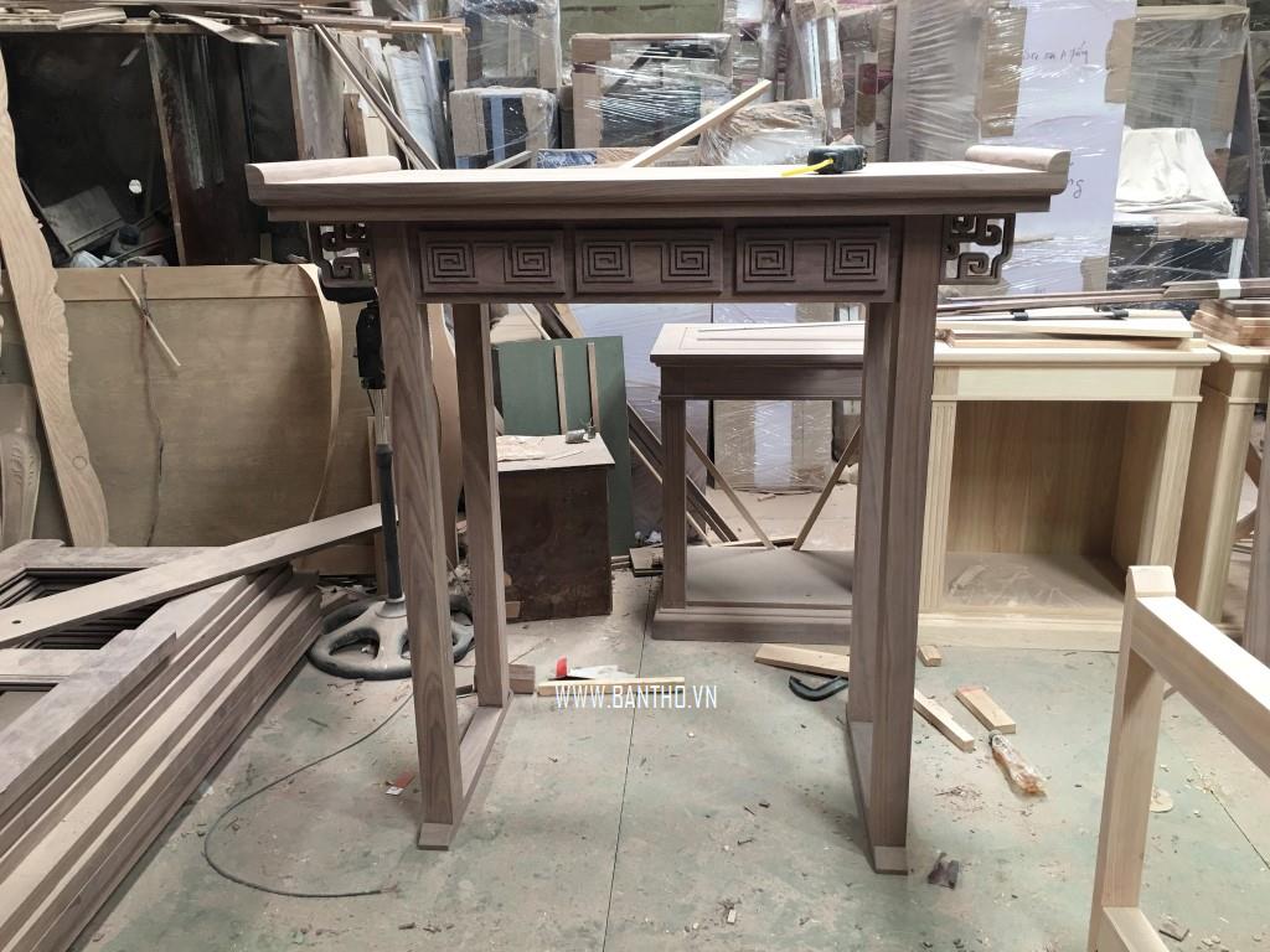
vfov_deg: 48.2
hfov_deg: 61.7
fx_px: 1064
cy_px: 476
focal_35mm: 29
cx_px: 635
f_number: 2.2
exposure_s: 1/17
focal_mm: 4.15
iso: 50
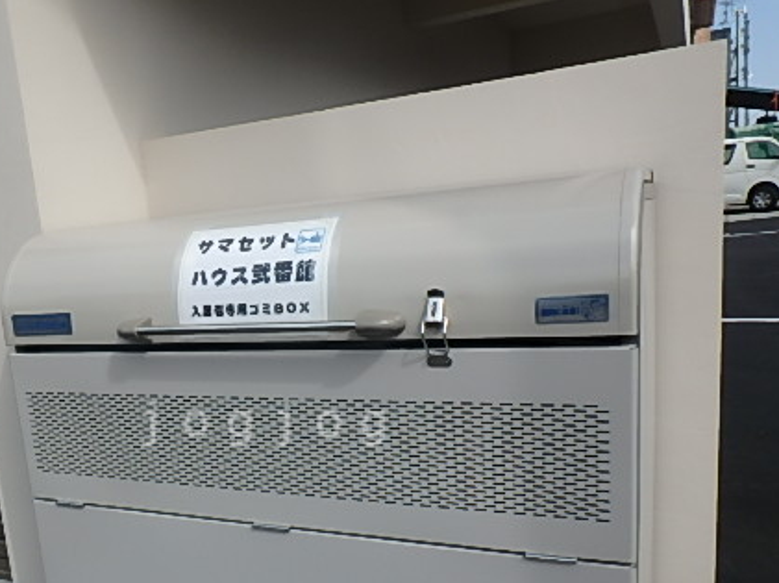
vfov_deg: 39.7
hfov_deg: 51.8
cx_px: 268
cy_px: 424
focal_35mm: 35
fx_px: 787
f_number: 6.3
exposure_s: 1/400
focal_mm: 4
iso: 125
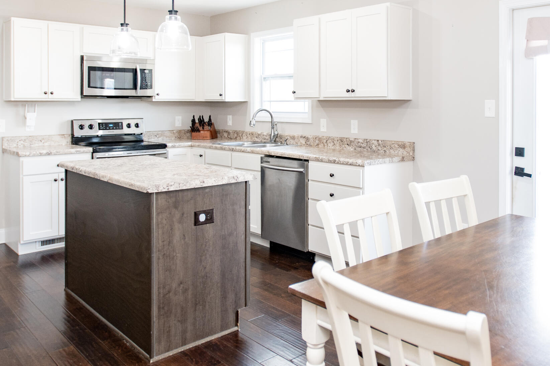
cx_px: 322
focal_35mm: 31
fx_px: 473
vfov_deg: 42.2
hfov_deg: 59.9
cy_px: 157
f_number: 3.5
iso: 640
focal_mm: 17
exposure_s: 1/125
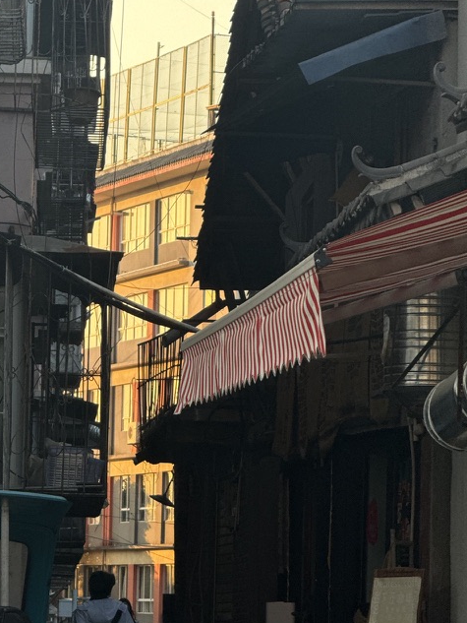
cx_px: 145
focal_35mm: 194
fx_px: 3488
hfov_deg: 7.7
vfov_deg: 10.2
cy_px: 353
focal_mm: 15.66
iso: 50
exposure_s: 1/173
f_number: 2.8
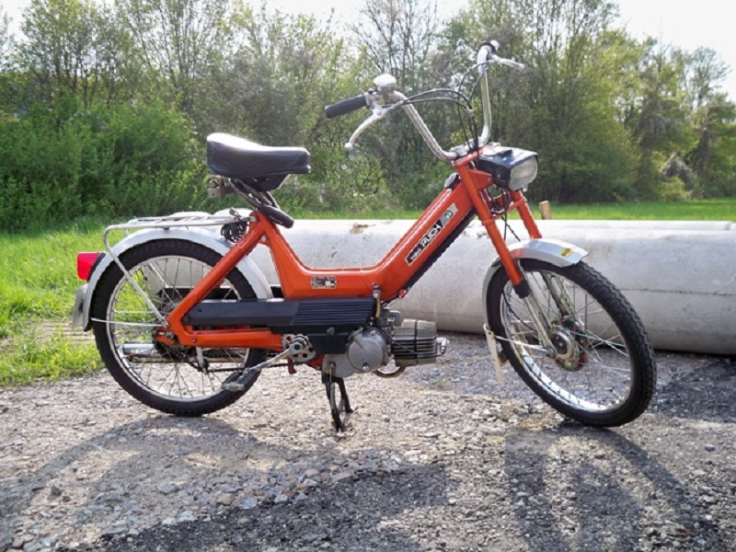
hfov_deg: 52.6
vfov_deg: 40.7
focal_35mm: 35
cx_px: 368
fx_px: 744
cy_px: 276
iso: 64
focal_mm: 6.3
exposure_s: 1/320
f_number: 3.1
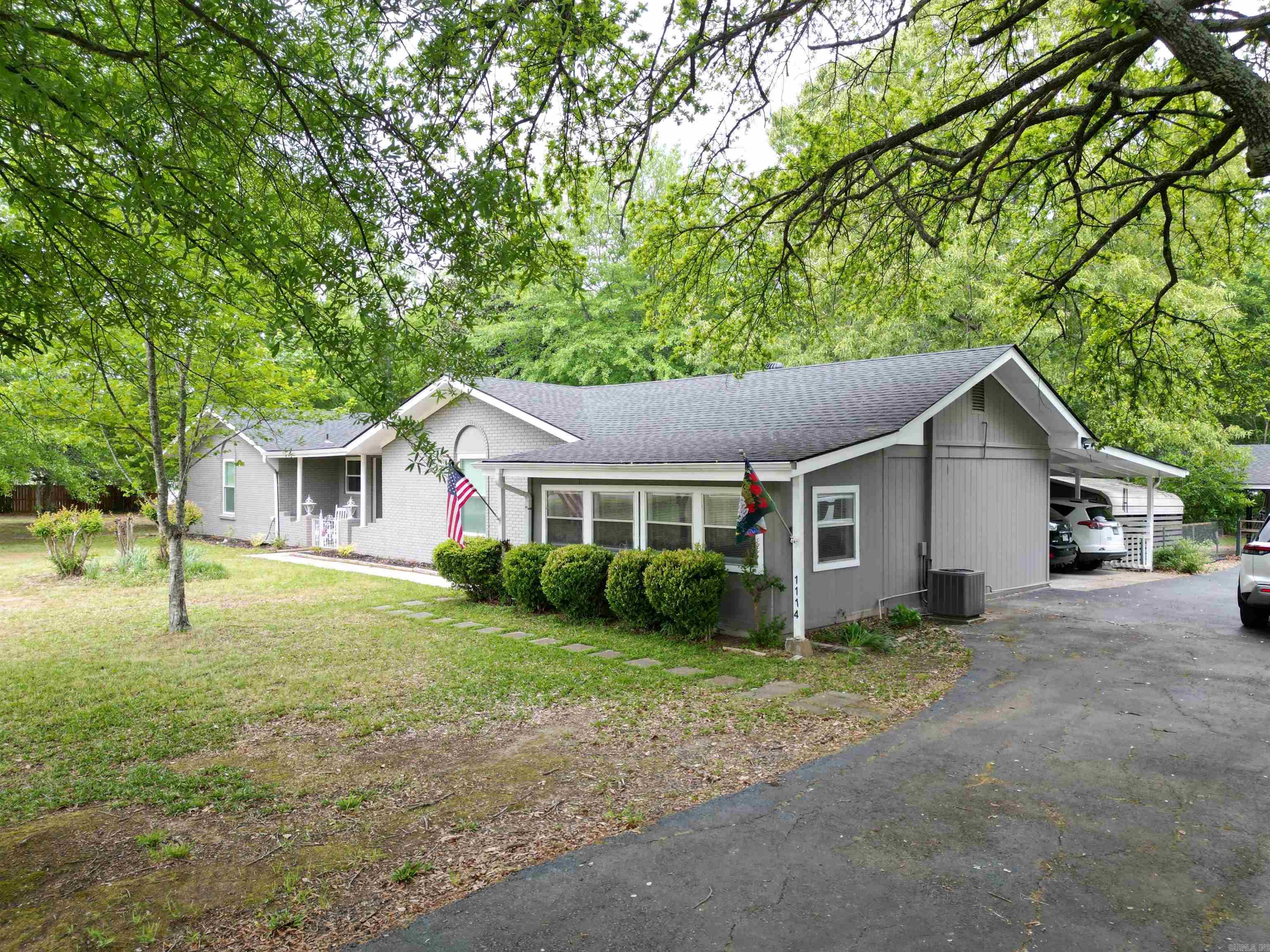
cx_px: 635
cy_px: 476
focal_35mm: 24
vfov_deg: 56.8
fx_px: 881
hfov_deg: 71.6
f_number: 1.7
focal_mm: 6.72
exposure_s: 1/500
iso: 200
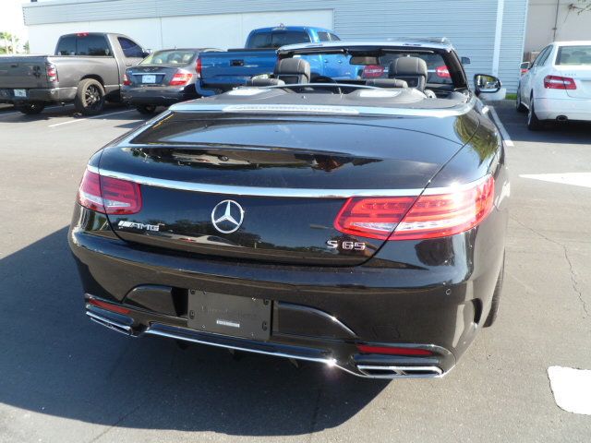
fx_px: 478
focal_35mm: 28
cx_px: 296
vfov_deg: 49.7
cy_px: 222
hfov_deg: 63.4
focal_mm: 5
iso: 80
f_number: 3.3
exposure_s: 1/125
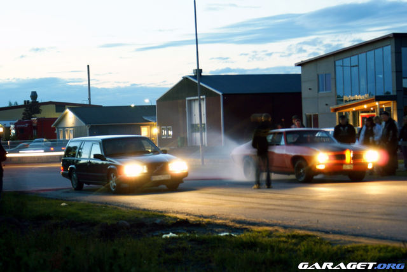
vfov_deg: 13.1
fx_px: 1188
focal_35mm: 105
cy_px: 136
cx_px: 204
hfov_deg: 19.4
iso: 400
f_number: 6.3
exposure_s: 2.5
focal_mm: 70
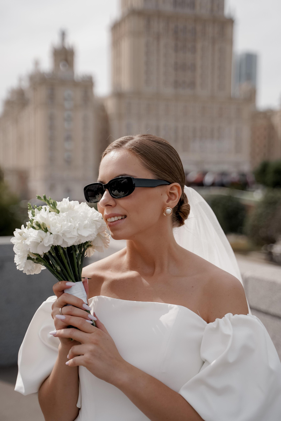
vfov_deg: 37.5
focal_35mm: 53
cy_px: 210
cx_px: 140
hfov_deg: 25.5
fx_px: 620
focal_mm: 53
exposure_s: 1/2000
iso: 100
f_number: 2.8
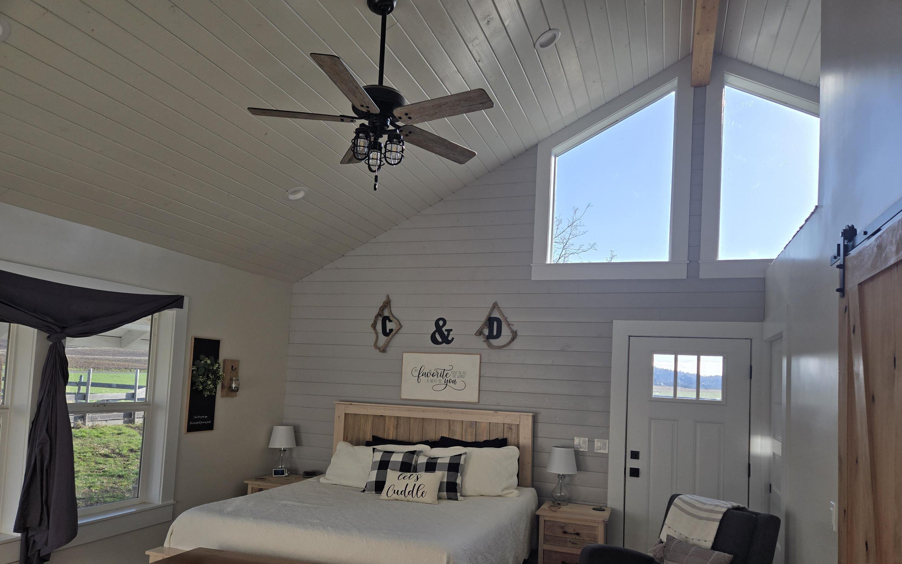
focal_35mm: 25
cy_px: 332
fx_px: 615
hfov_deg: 72.5
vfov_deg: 49.0
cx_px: 459
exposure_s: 1/796
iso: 25
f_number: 1.8
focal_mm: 5.4
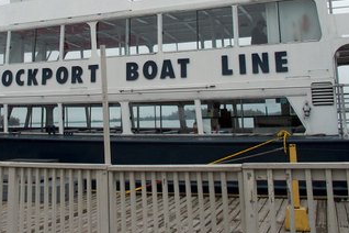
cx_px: 109
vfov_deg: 29.6
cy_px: 38
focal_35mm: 44
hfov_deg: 43.7
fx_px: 427
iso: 100
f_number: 3.5
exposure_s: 1/640
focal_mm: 6
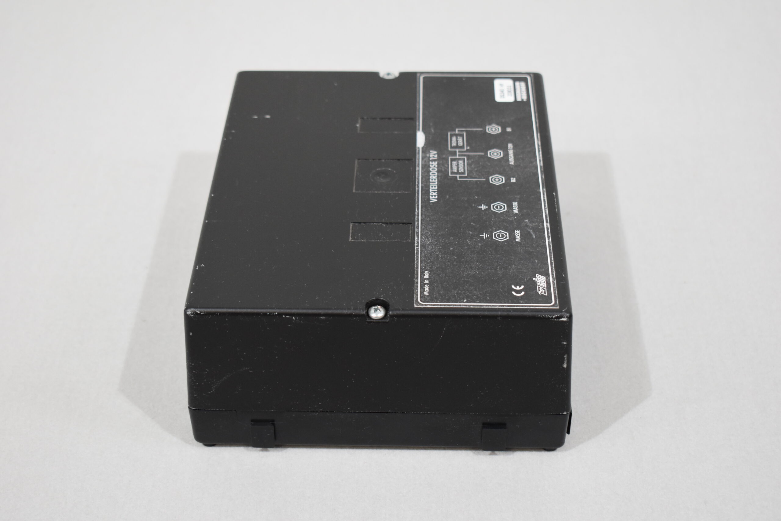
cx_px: 390
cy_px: 260
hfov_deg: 33.4
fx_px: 1302
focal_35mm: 60
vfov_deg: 22.6
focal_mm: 40
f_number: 5
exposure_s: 1/125
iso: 1000
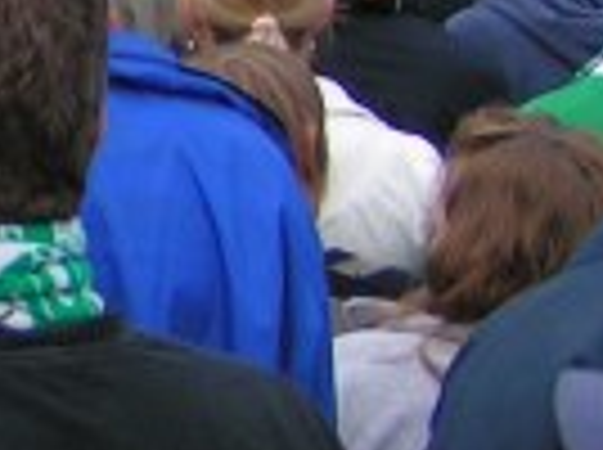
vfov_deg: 6.5
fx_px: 3947
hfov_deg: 7.9
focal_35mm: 227
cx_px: -972
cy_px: -32
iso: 50
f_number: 2.8
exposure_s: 1/100
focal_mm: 5.8
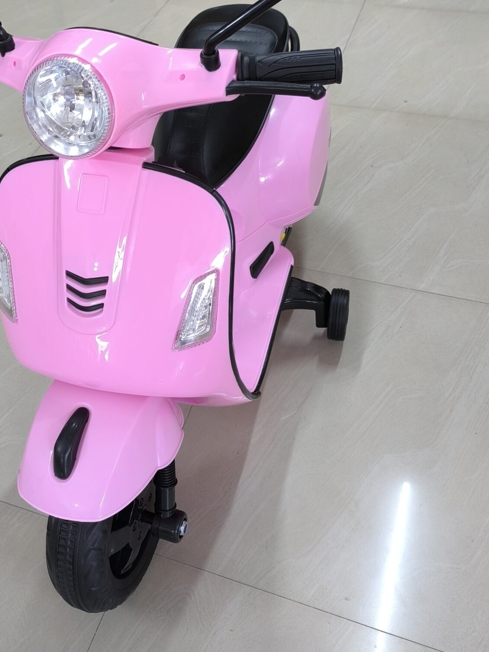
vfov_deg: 47.1
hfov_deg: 36.3
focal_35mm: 39
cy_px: 218
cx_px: 146
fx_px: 735
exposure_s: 1/50
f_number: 1.65
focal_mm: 6.14
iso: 640
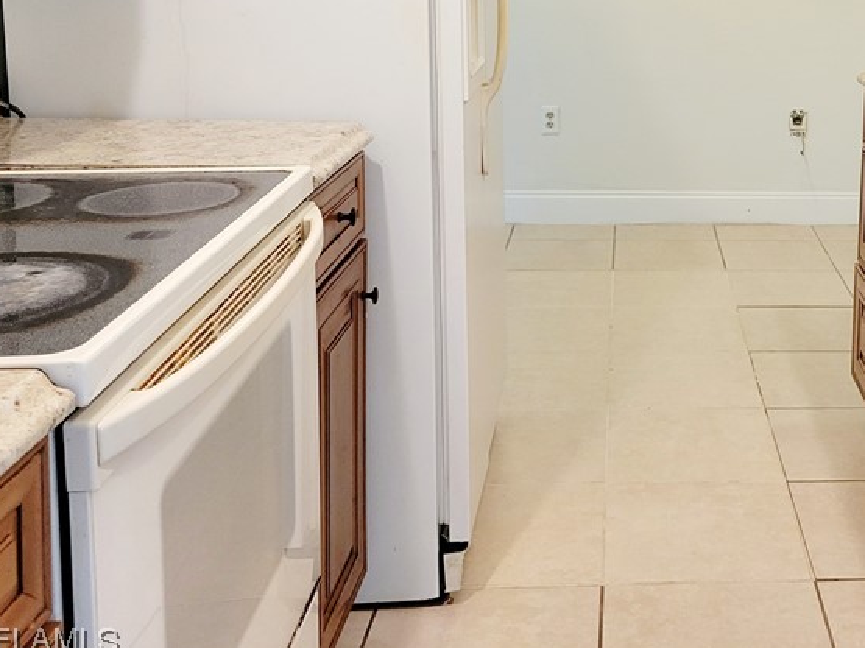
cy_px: 69
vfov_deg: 29.1
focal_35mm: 48
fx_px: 1199
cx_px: 728
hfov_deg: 37.8
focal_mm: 5.4
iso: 250
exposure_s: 1/120
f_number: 1.8
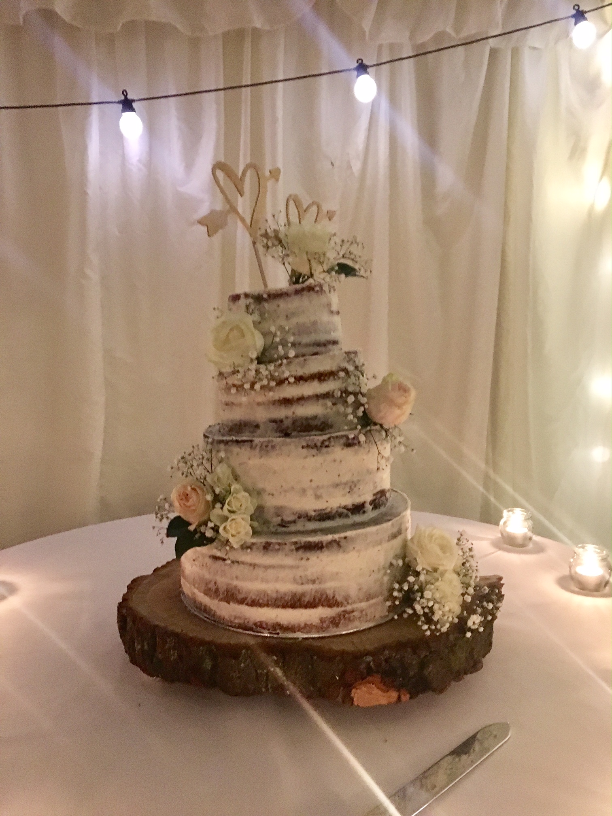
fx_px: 684
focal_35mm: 29
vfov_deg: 61.7
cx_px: 306
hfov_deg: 48.2
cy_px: 408
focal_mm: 4.15
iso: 320
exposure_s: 1/17
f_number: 2.2
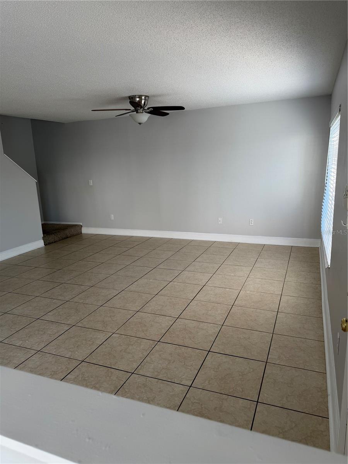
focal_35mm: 24
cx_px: 174
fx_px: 322
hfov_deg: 56.8
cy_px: 232
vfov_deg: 71.6
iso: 80
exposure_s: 1/121
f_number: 1.78
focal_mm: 6.76
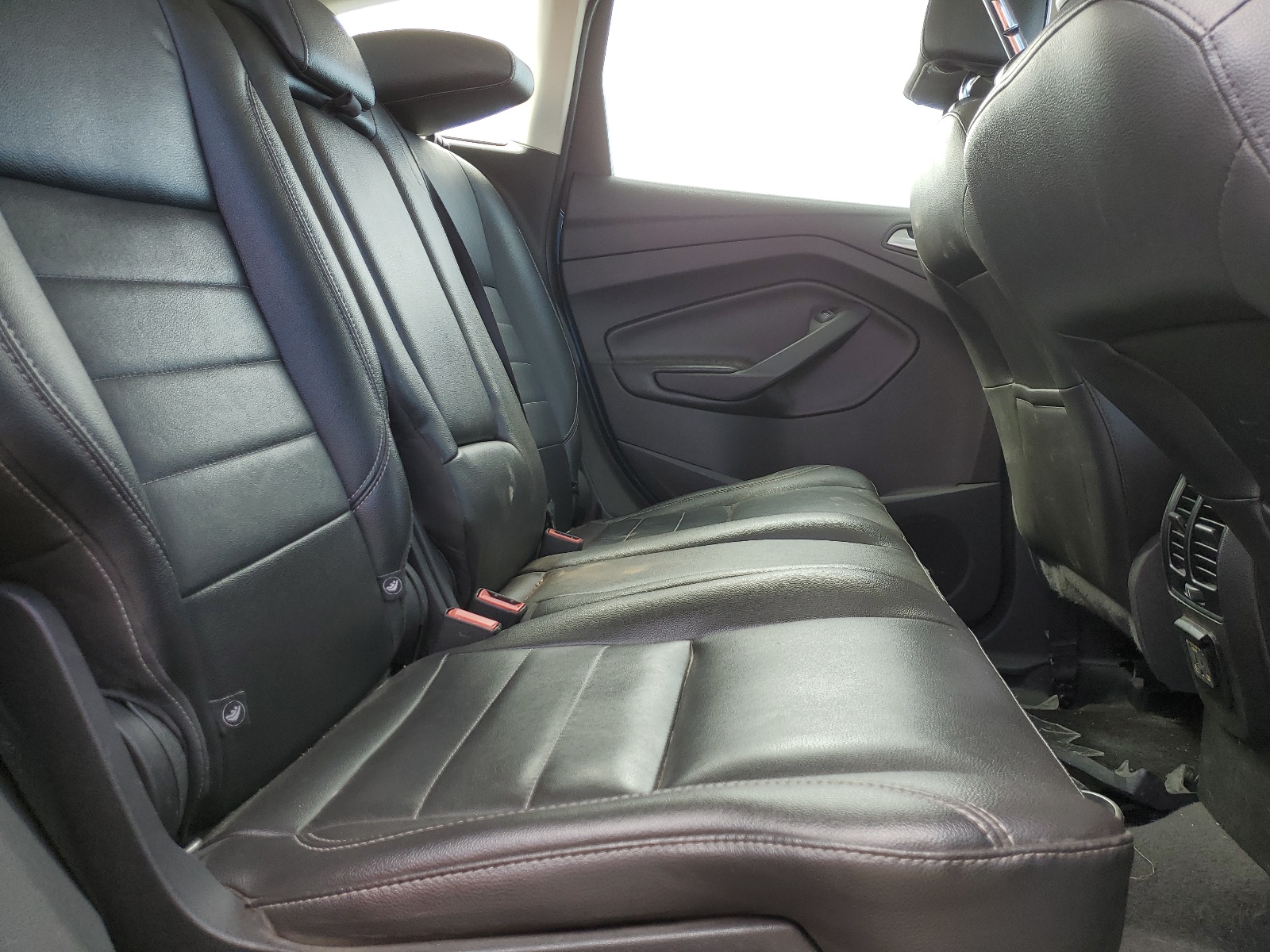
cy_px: 476
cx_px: 635
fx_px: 954
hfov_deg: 67.3
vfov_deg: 53.1
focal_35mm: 26
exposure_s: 1/169
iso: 50
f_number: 1.5
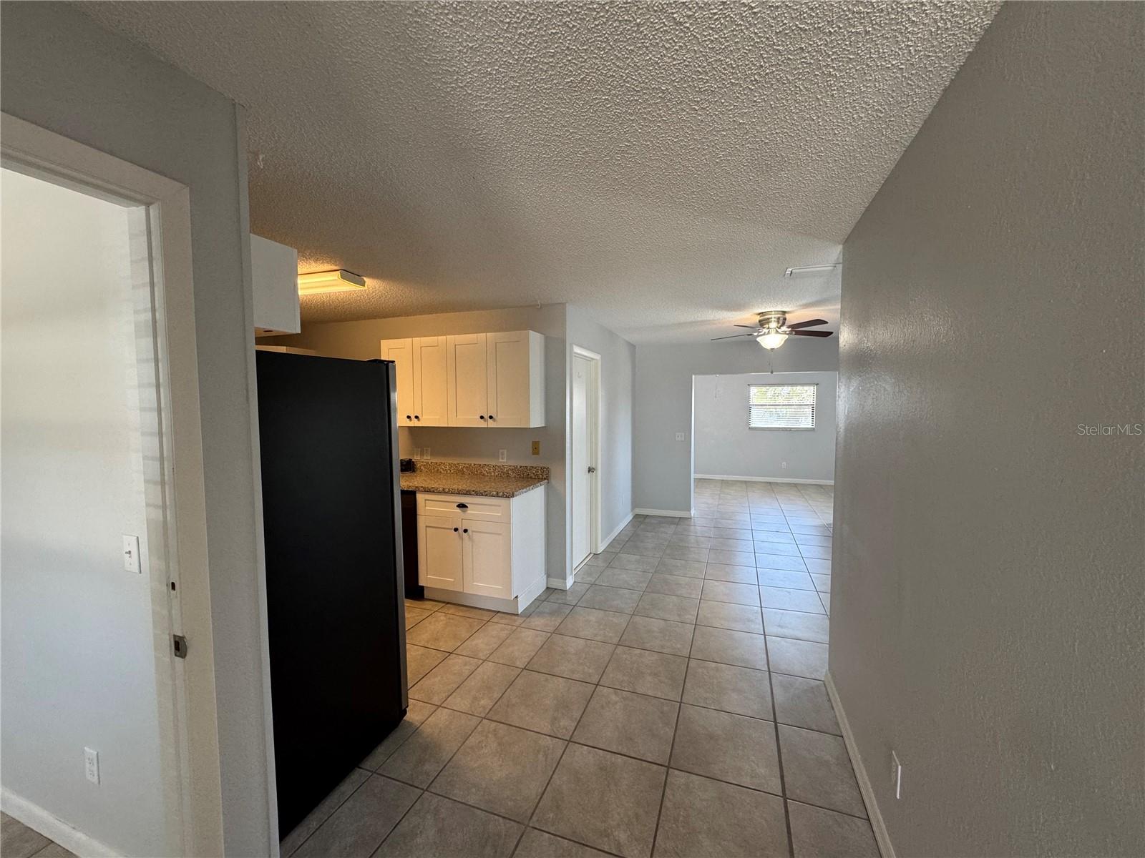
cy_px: 429
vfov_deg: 85.7
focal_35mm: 14
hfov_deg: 102.1
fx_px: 463
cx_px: 572
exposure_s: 1/120
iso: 160
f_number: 2.2
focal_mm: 2.22
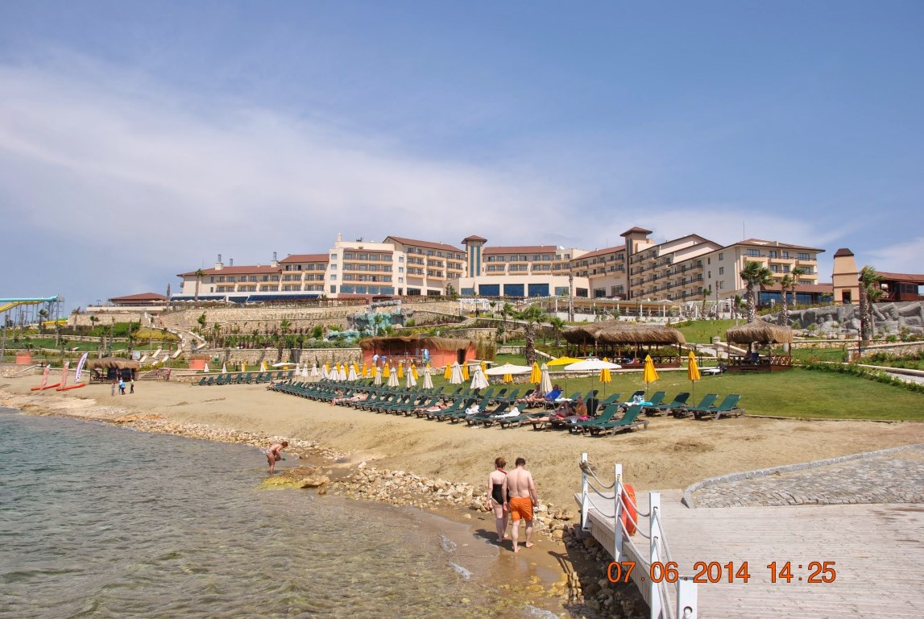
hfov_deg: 67.3
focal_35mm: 27
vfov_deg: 48.1
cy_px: 310
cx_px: 462
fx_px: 694
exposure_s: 1/320
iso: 100
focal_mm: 18
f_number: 9
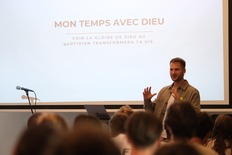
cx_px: 116
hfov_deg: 15.2
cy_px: 78
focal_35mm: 135
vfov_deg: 10.2
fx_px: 870
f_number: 2
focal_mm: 90
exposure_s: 1/250
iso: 1600
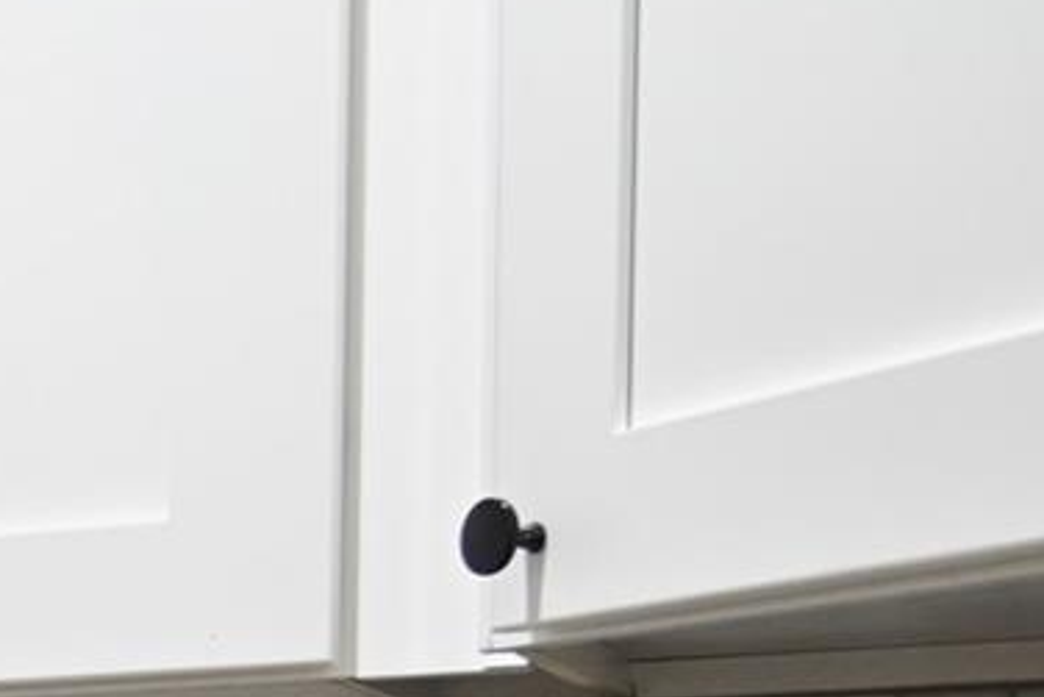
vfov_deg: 12.5
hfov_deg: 15.8
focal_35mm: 102
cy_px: 1177
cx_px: -1038
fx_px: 2959
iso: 800
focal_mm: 16
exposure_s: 1/25
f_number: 3.5
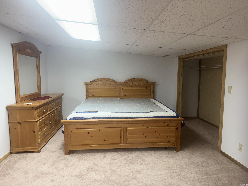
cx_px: 124
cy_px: 93
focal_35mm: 24
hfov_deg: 71.6
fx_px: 172
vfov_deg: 56.8
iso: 160
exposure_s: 1/120
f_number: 1.78
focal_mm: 6.76
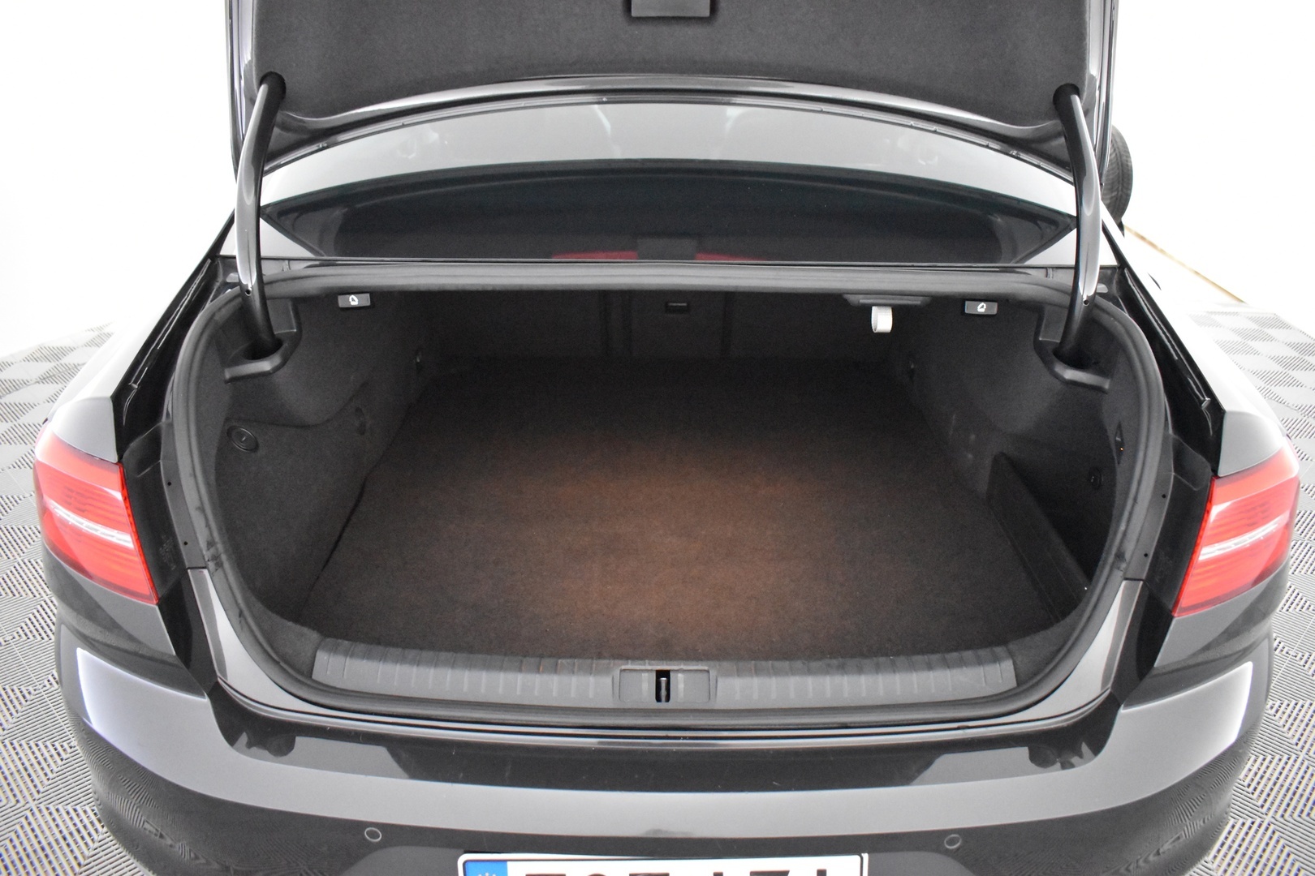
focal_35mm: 27
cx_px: 658
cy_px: 438
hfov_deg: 67.4
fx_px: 986
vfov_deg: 47.9
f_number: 3.5
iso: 9000
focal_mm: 18
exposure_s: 1/60
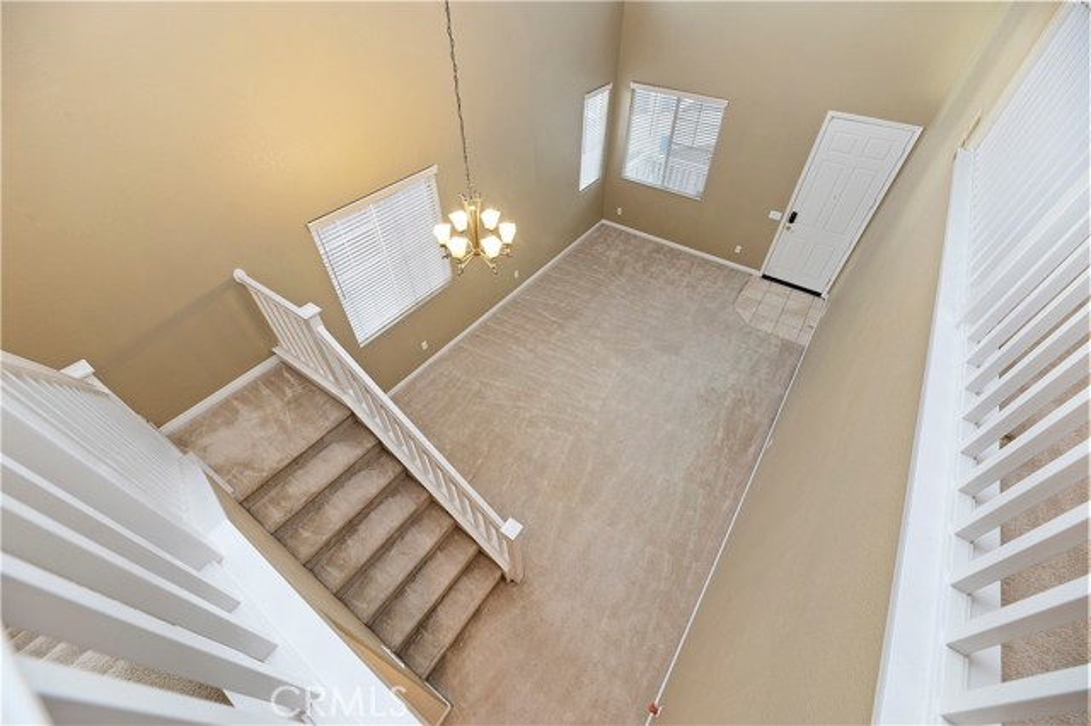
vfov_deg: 81.1
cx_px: 546
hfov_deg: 104.3
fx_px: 424
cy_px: 363
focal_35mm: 14
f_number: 5.6
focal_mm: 14
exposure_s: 1/25
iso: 800
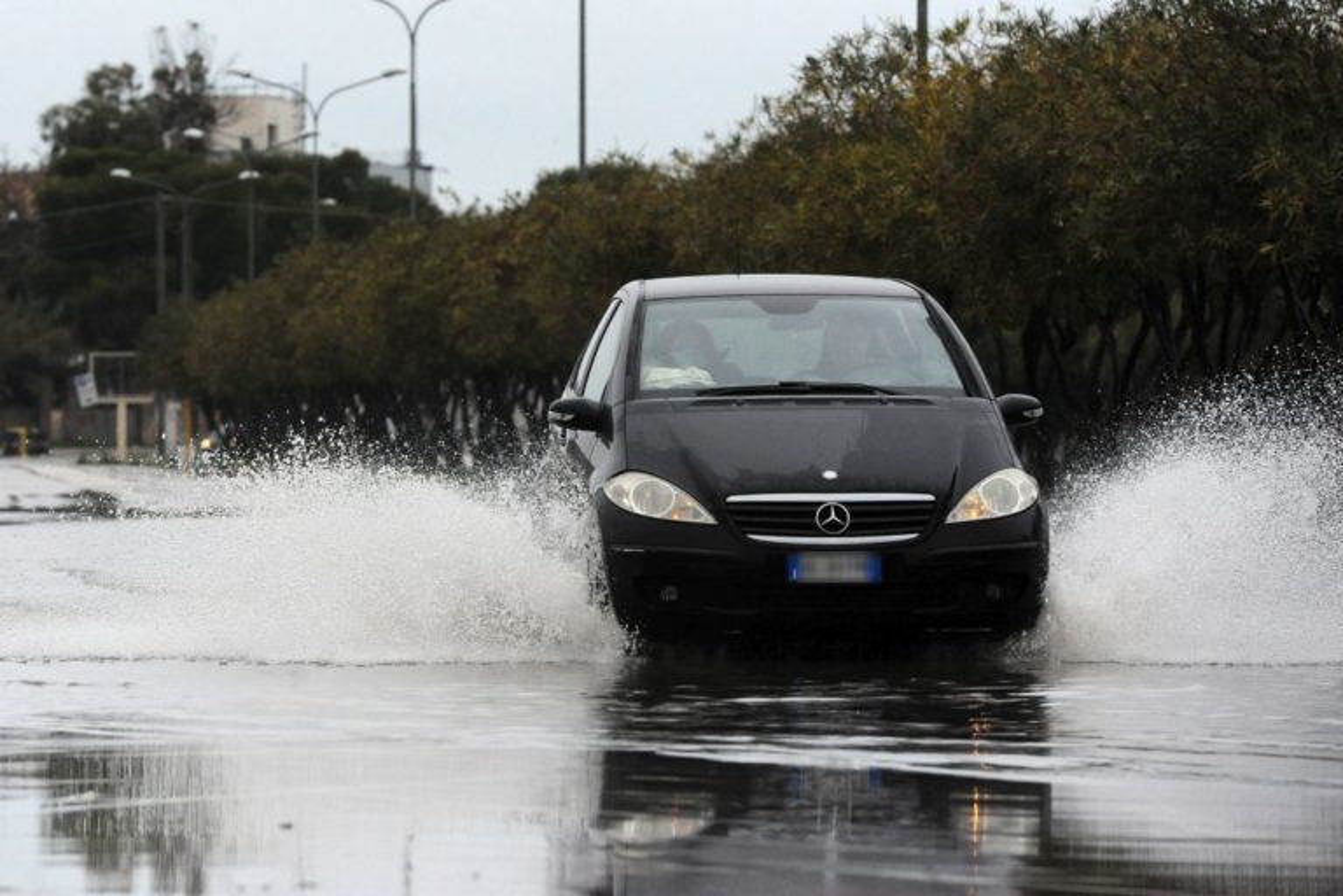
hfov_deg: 10.3
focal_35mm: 200
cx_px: 672
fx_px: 7461
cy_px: 448
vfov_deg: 6.9
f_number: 7.1
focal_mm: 200
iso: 3200
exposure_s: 1/3200
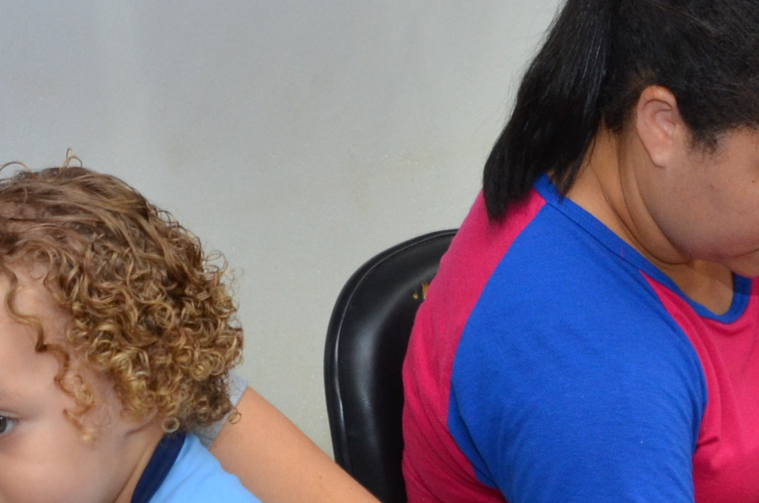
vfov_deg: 13.1
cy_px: 418
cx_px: 600
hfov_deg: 19.6
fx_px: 2181
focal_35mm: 104
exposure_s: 1/60
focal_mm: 21
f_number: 7.1
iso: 800
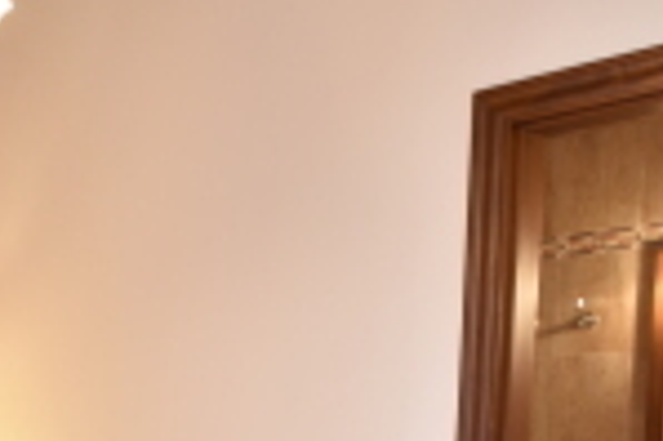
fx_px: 1141
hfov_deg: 28.8
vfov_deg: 19.4
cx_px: -98
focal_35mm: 62
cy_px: 639
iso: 100
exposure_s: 1/2
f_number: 5
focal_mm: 12
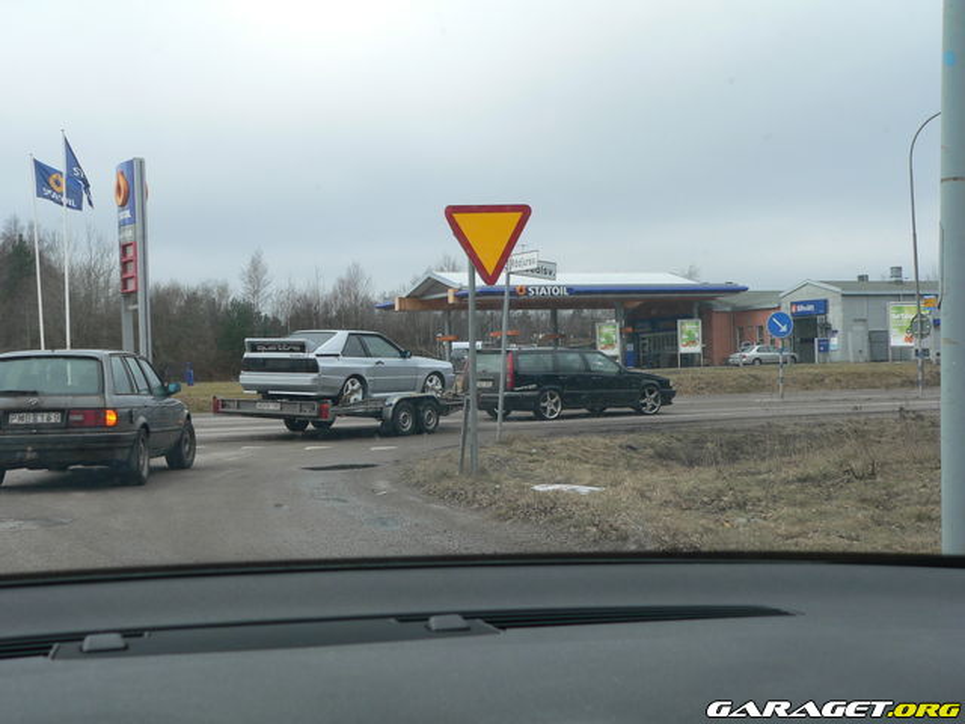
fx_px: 1366
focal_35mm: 49
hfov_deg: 38.9
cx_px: 482
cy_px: 362
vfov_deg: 29.7
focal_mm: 8.1
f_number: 4
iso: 80
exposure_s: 1/200
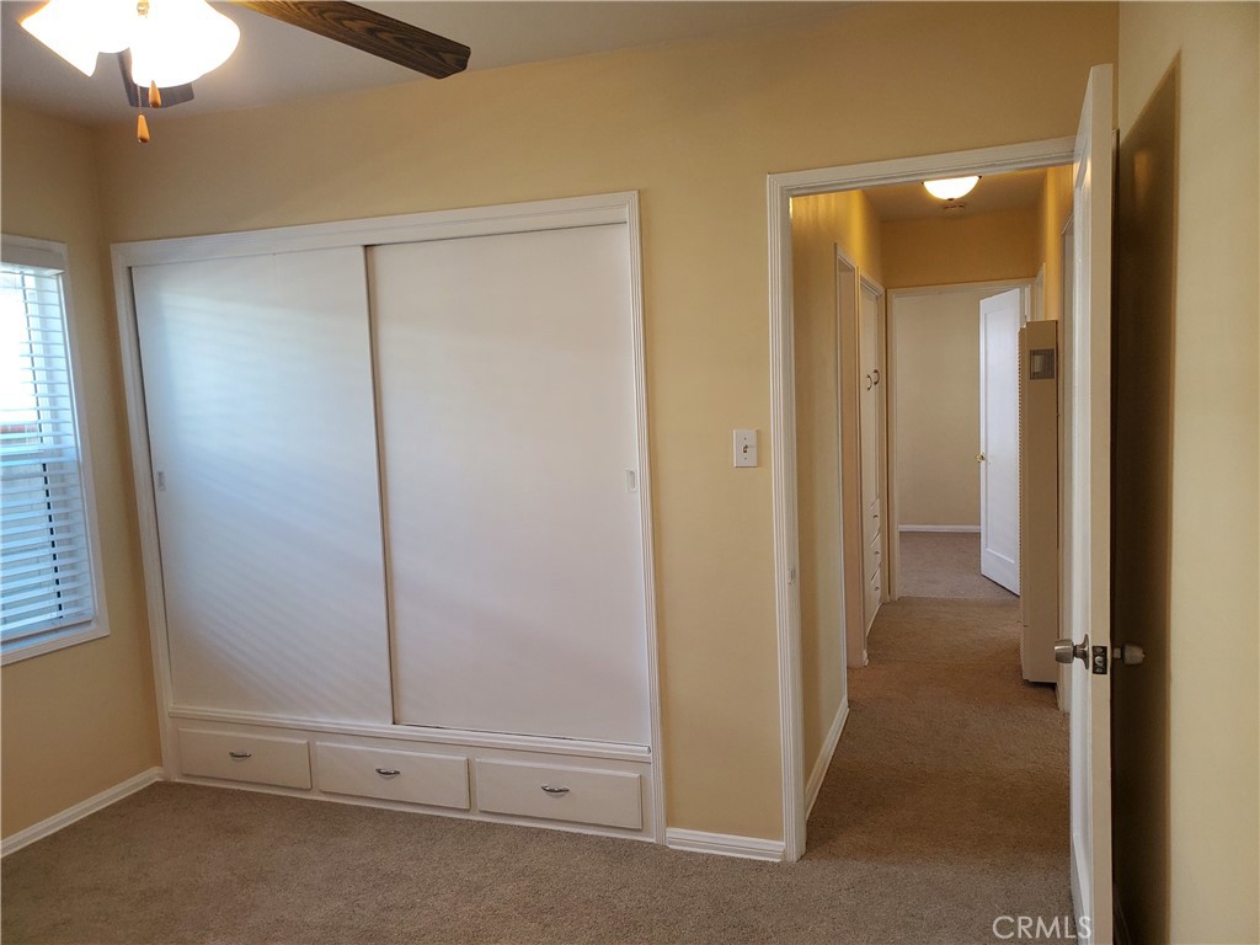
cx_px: 630
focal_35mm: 26
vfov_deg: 53.1
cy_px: 472
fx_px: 946
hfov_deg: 67.3
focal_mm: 4.3
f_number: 2.4
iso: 160
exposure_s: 1/120
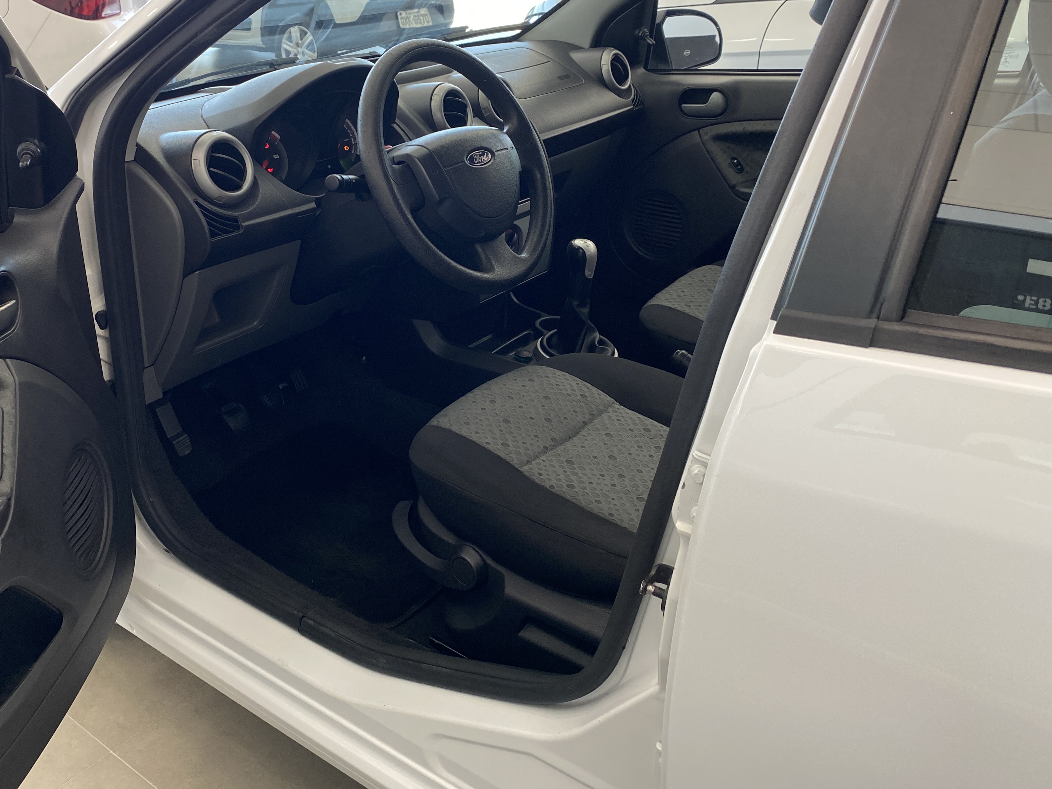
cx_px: 395
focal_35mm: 33
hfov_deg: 54.7
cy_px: 305
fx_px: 1003
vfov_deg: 42.7
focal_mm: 4.25
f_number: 1.8
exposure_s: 1/120
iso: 125
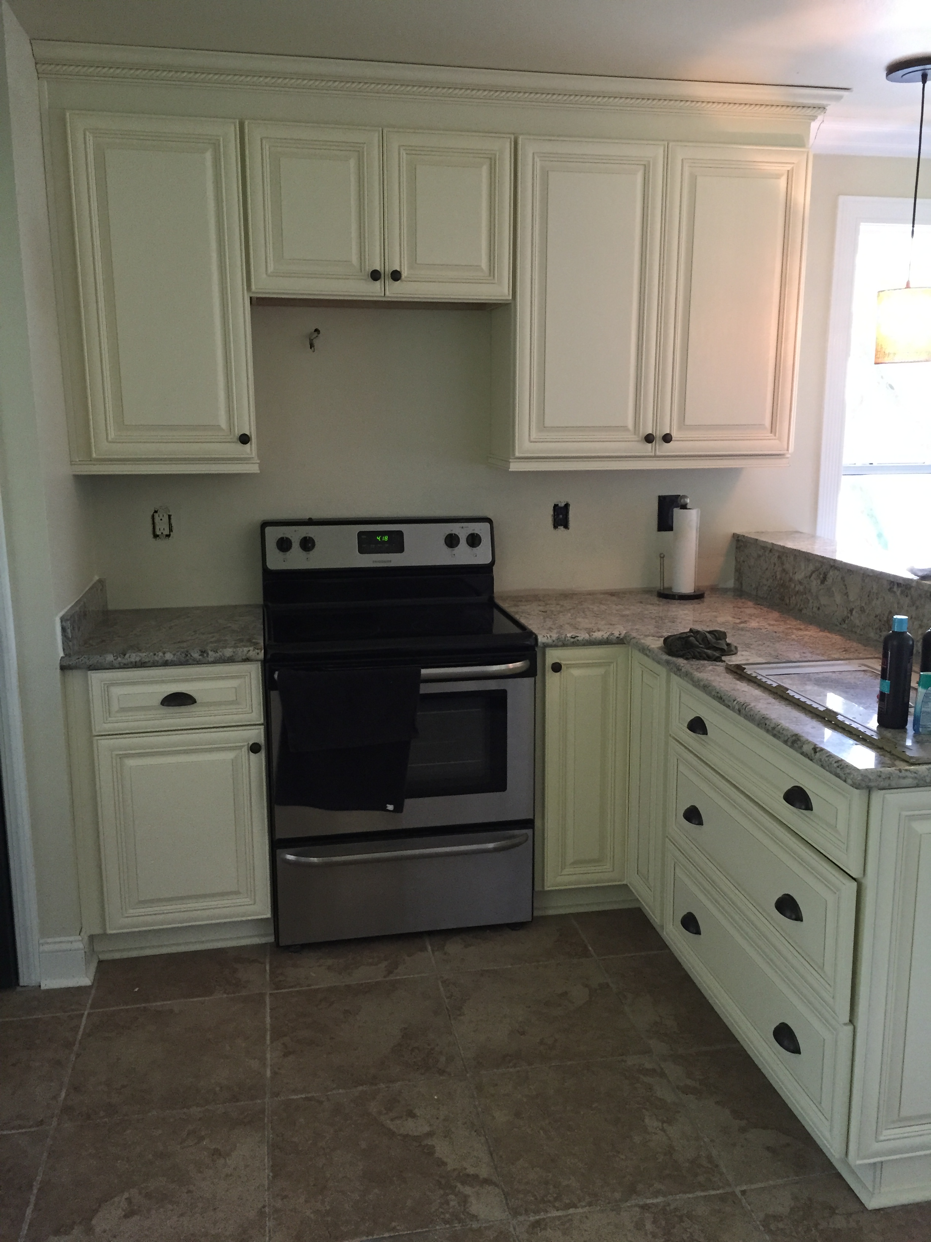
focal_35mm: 29
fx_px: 1040
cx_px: 466
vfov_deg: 61.7
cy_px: 621
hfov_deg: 48.2
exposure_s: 1/30
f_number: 2.2
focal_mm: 4.15
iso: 200
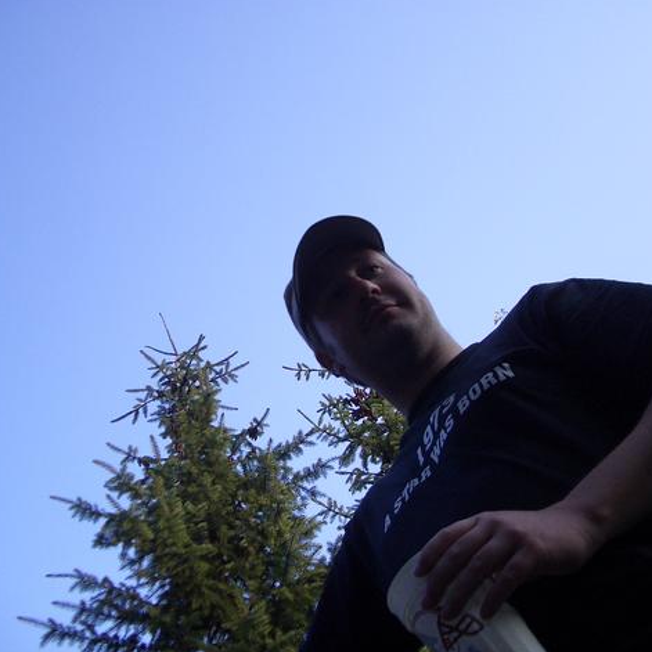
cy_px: 323
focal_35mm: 42
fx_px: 895
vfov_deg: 40.0
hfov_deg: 39.8
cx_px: 404
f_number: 2.6
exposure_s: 1/250
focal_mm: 5.8
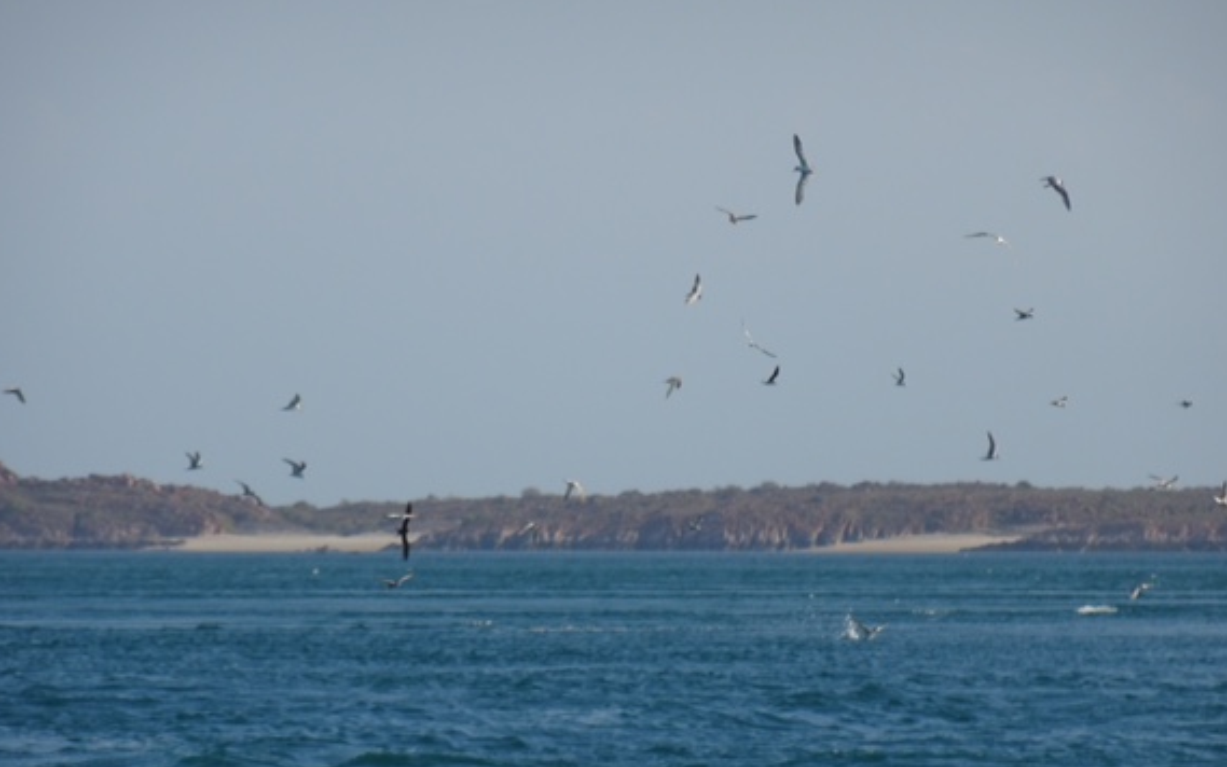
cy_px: 358
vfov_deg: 2.8
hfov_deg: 4.4
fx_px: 15955
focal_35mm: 477
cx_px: 580
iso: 80
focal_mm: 68.35
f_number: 6.3
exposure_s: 1/400
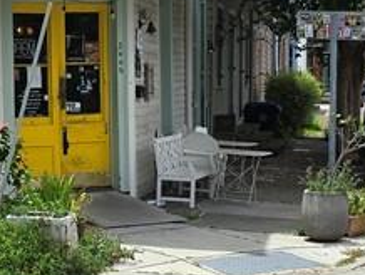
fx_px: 1140
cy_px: 161
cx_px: -15
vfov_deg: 13.7
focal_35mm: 108
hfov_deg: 17.7
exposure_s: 1/1000
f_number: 1.7
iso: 12
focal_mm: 6.3
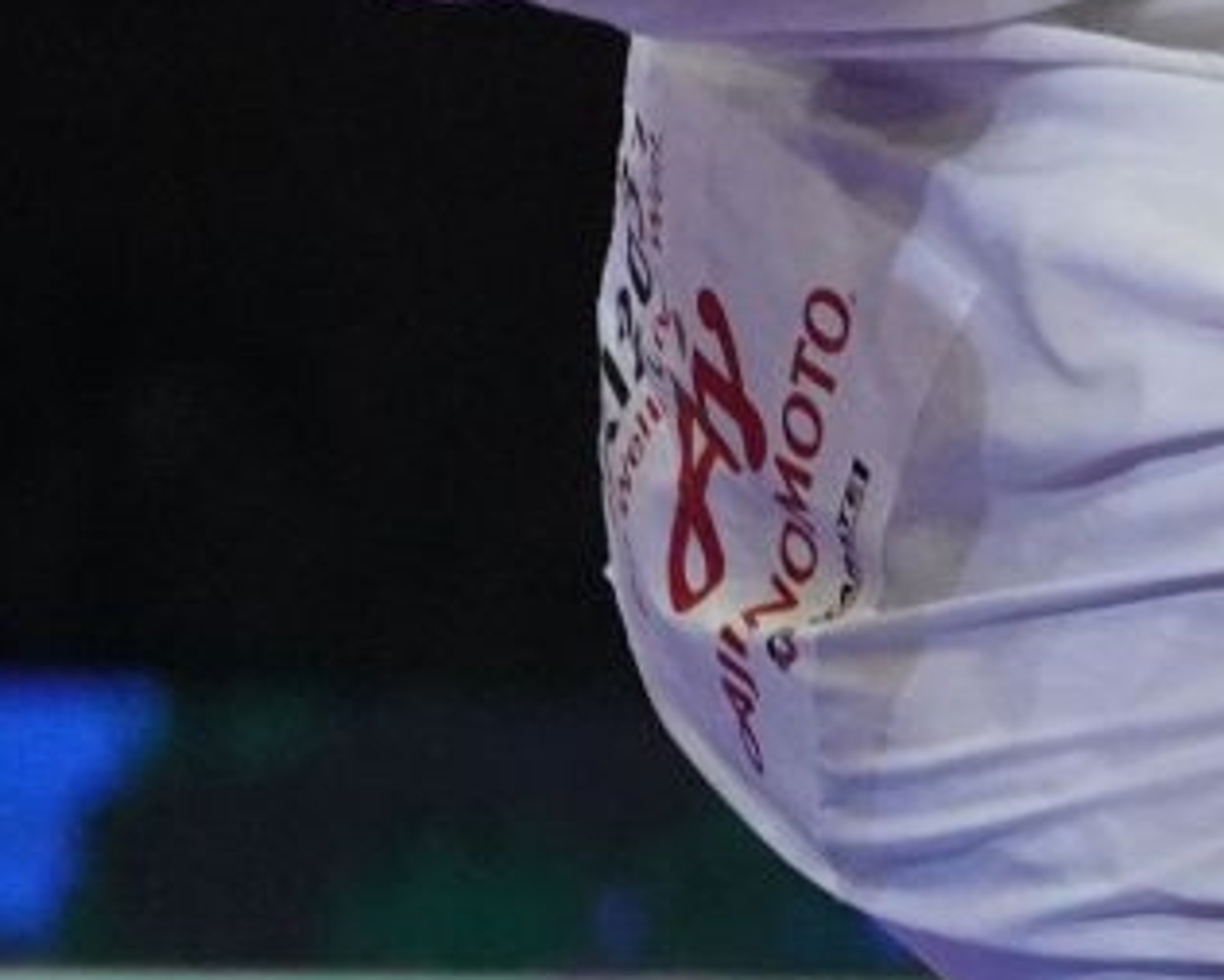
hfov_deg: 1.8
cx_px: 3072
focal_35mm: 1068
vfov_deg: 1.5
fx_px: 38701
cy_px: 697
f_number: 2.8
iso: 5000
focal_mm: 200
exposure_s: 1/1000
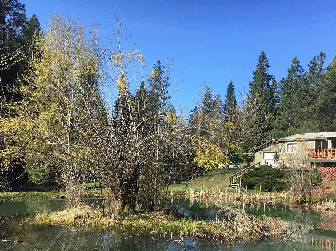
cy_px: 174
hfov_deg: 45.2
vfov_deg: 34.7
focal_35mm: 41
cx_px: 219
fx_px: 398
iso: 25
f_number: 2.2
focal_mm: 4.15
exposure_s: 1/974
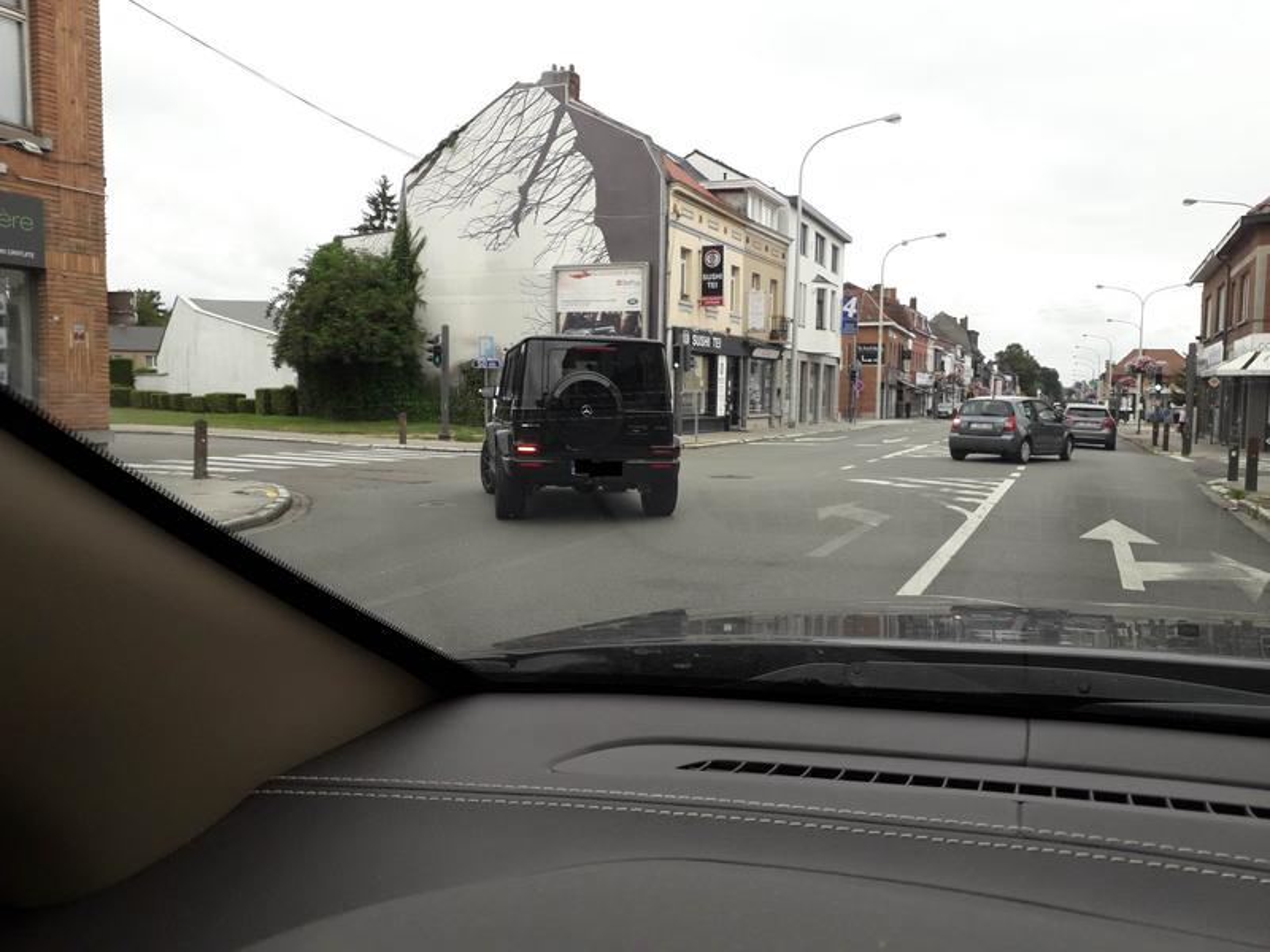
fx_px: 991
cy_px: 476
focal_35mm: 27
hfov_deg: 65.3
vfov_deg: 51.4
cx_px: 635
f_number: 1.9
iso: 40
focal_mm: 3.6
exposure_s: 1/331
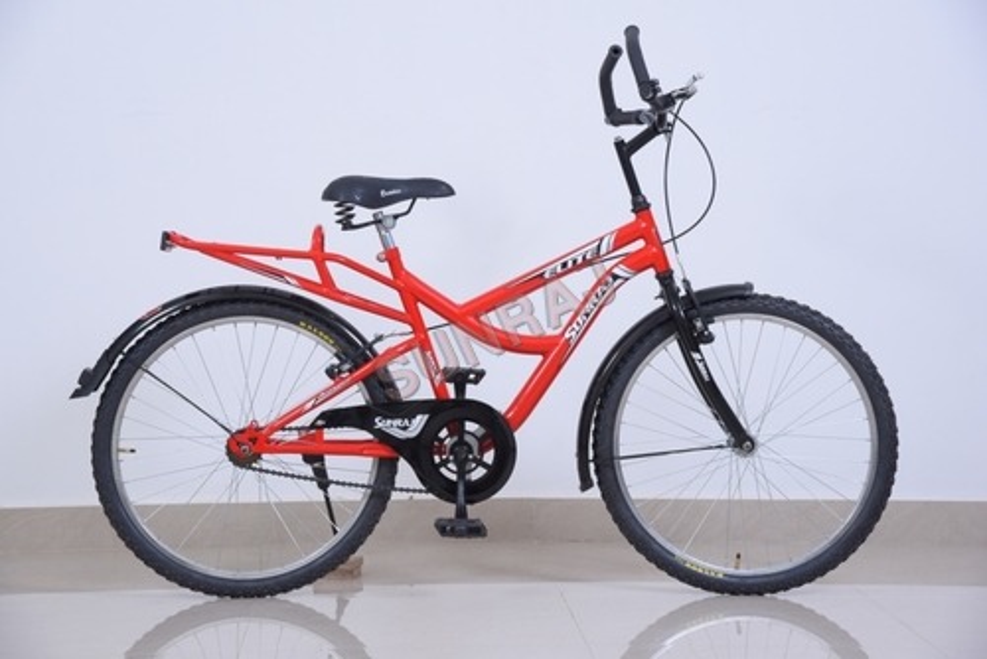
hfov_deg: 22.1
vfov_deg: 14.9
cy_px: 330
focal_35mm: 92
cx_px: 494
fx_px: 2524
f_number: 9
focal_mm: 92
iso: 100
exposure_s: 1/160
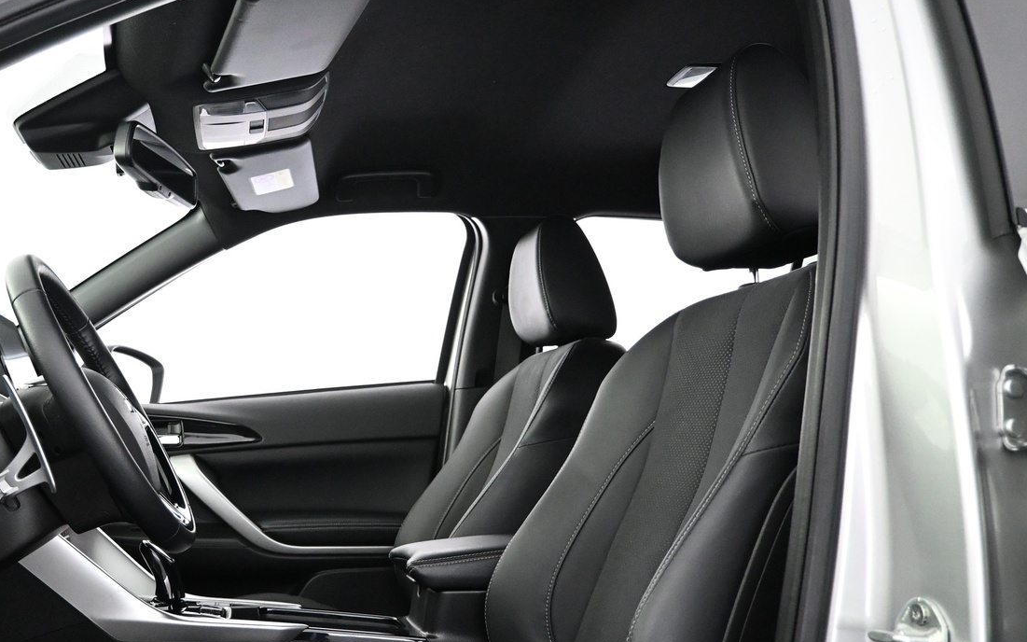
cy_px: 366
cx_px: 291
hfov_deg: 52.3
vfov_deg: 35.3
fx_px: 1008
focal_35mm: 36
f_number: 3.5
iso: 3600
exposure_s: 1/60
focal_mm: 16
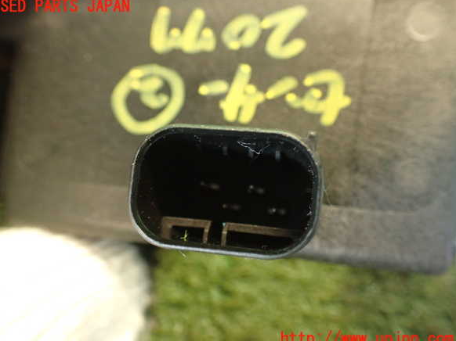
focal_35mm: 33
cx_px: 223
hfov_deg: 55.4
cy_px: 173
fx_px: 435
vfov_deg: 42.9
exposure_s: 1/25
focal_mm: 5.79
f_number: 2.4
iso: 800
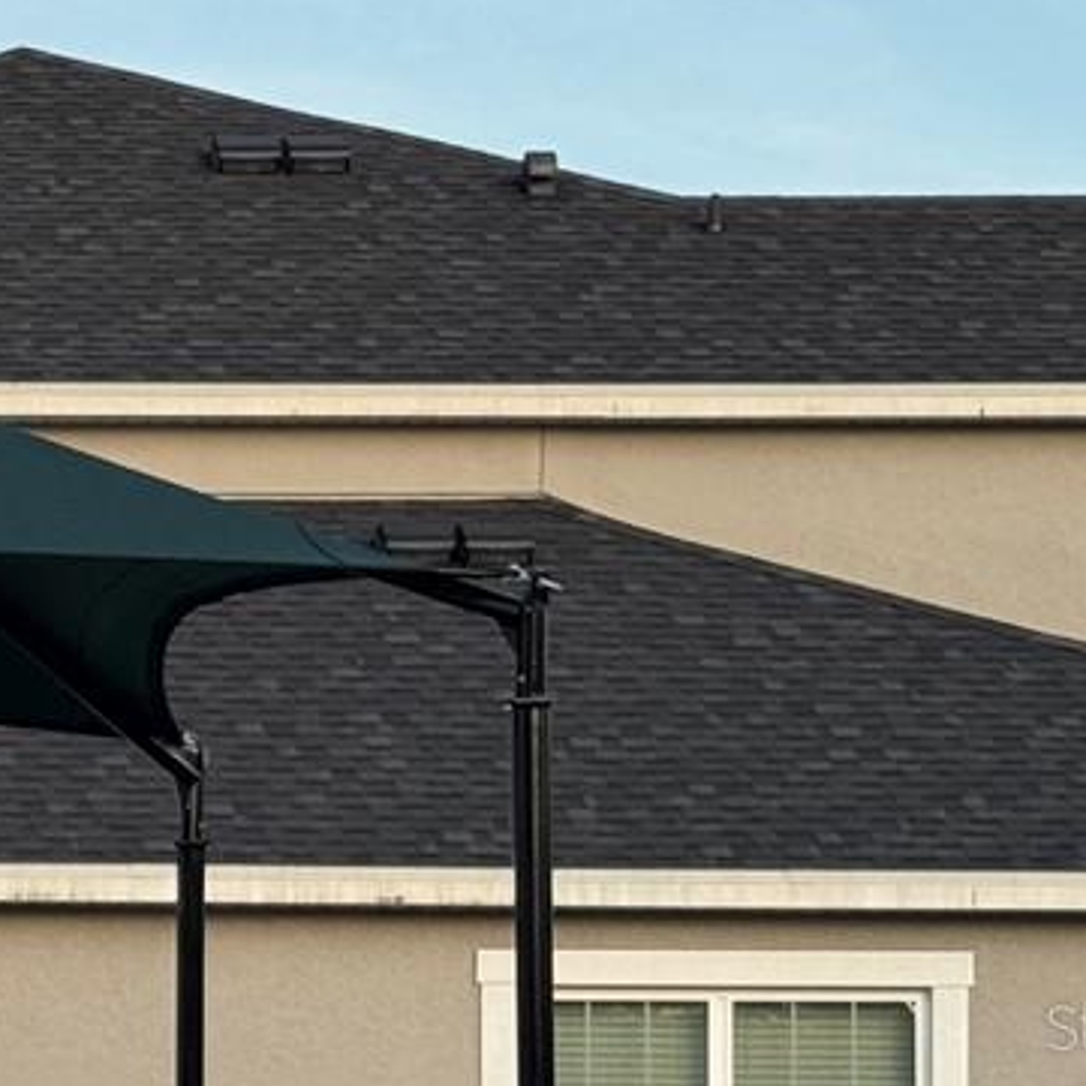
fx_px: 6673
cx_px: -1077
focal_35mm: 188
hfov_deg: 8.8
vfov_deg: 9.3
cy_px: 1026
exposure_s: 1/843
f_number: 1.78
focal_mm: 6.76
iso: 64
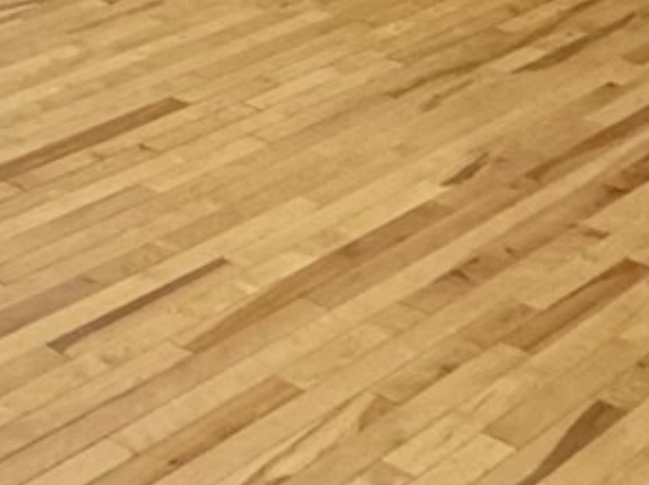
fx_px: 1835
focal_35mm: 98
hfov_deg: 18.1
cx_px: -290
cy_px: -354
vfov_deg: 13.7
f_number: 2.2
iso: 500
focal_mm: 2.22
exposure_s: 1/60
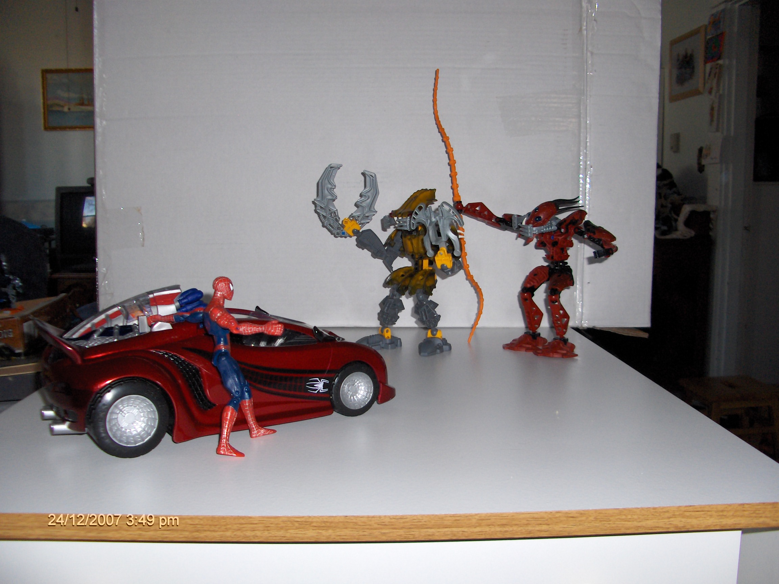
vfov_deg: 40.7
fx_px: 788
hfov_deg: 52.6
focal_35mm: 35
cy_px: 292
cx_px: 390
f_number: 2.6
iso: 100
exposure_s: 1/60
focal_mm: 5.8
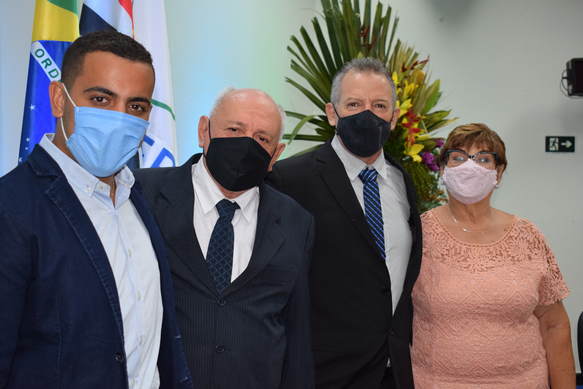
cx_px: 292
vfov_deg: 28.1
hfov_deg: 41.1
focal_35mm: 48
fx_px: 777
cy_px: 194
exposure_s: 1/100
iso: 800
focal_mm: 32
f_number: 5
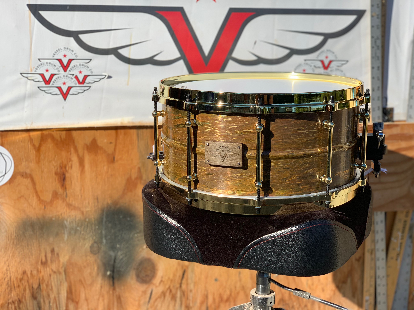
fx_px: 622
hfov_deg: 36.8
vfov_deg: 28.0
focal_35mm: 52
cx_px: 207
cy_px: 155
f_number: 2.4
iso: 16
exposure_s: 1/1261
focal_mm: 6
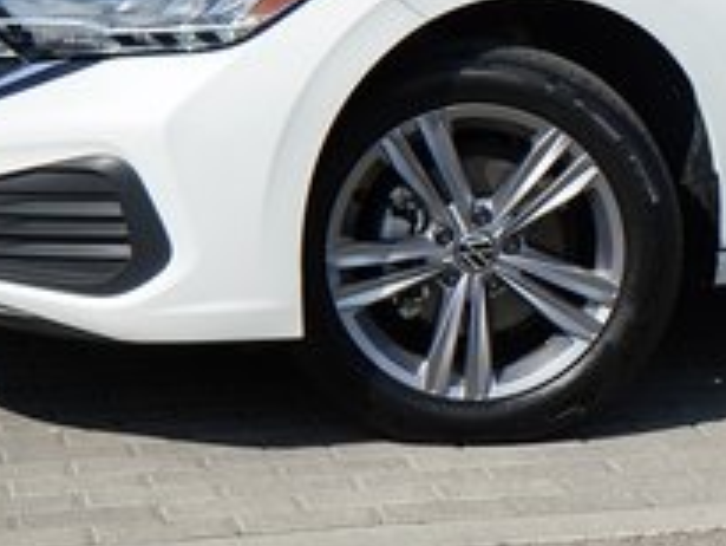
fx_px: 2644
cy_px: 90
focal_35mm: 126
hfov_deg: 15.2
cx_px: 800
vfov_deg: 11.7
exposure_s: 1/2000
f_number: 9
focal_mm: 42
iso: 1000
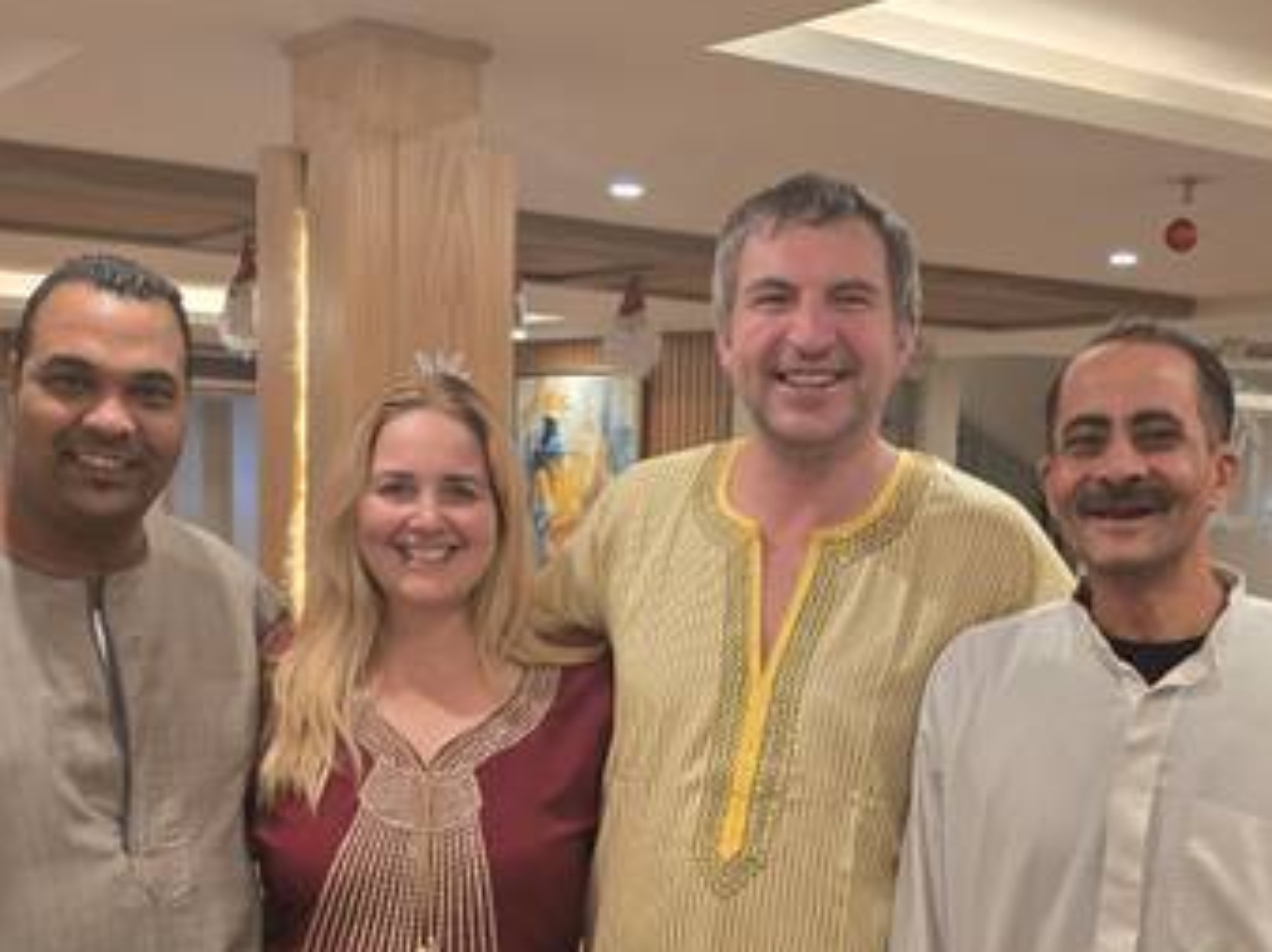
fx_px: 1799
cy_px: 749
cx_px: 685
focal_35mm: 49
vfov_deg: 29.0
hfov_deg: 38.9
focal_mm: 6.3
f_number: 1.7
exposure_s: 1/53
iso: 80
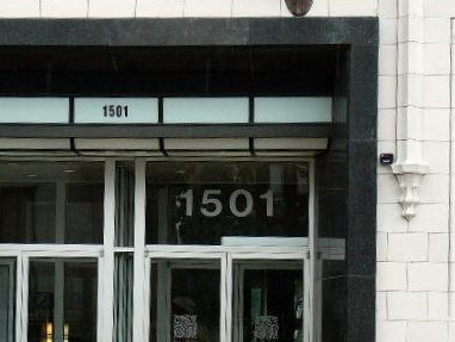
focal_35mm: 149
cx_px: 107
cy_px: 234
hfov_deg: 13.2
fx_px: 1960
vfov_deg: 10.0
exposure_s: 1/160
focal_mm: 14.7
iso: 100
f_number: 4.6
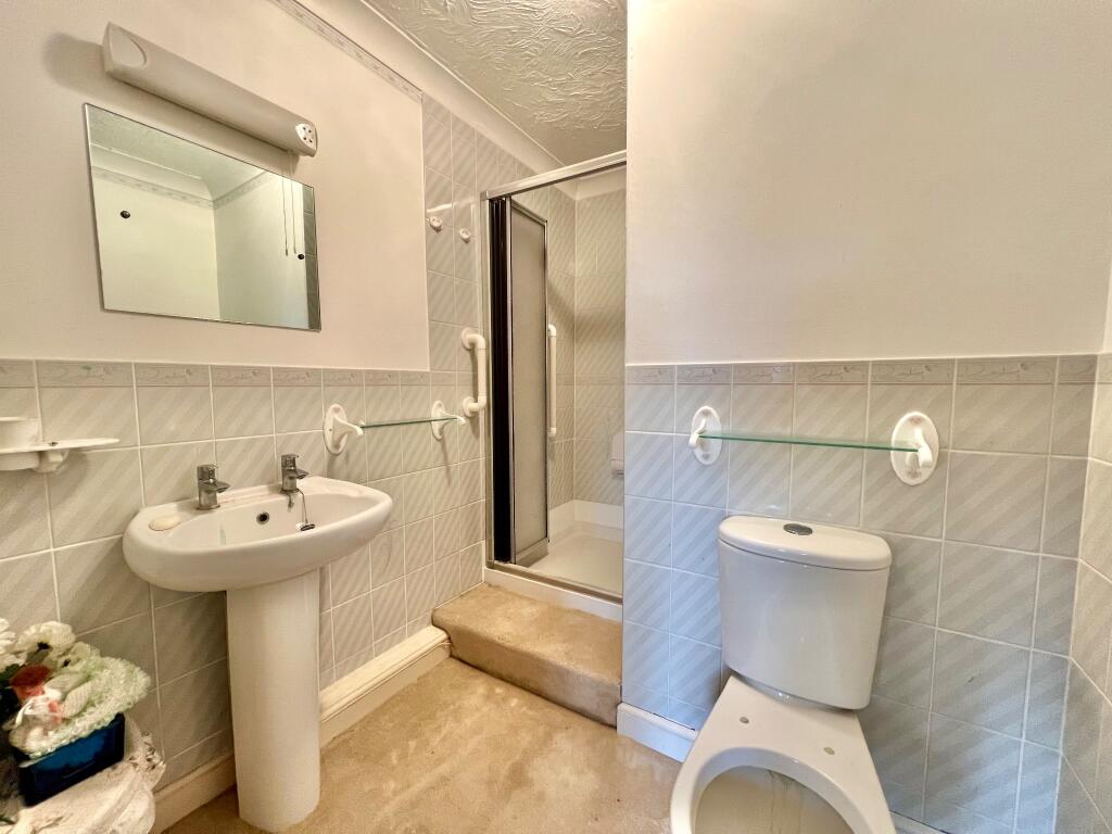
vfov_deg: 89.9
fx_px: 418
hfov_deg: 106.2
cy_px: 417
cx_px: 556
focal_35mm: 13
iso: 200
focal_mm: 1.57
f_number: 1.8
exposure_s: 1/50
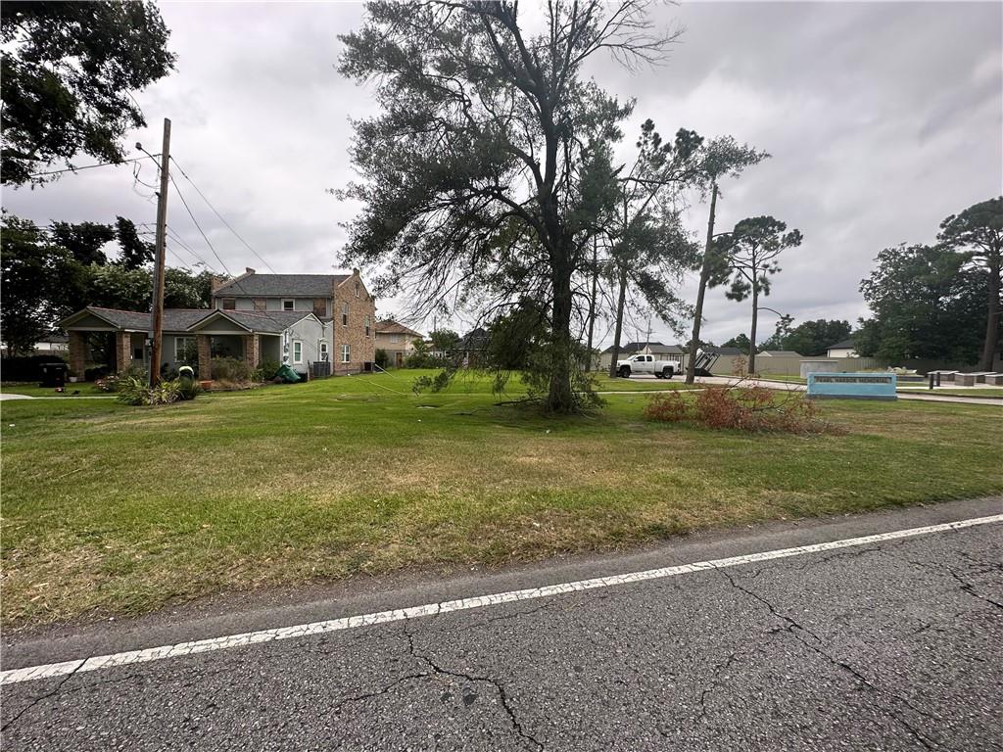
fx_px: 406
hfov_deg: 102.1
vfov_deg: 85.7
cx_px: 502
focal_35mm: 14
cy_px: 376
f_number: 2.2
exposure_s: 1/225
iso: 40
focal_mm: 2.22
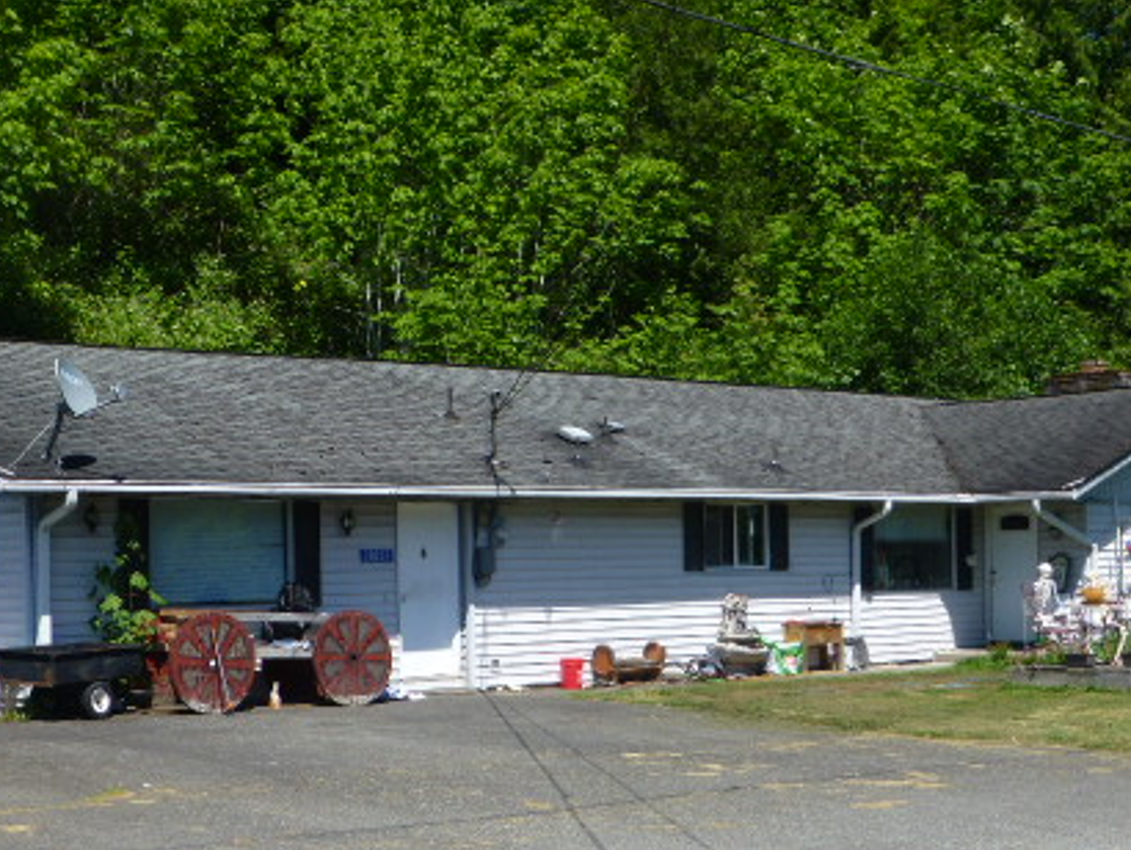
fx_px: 2092
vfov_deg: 22.9
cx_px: 538
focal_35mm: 64
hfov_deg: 30.2
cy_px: 549
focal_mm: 7.4
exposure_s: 1/800
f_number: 3.9
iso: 100
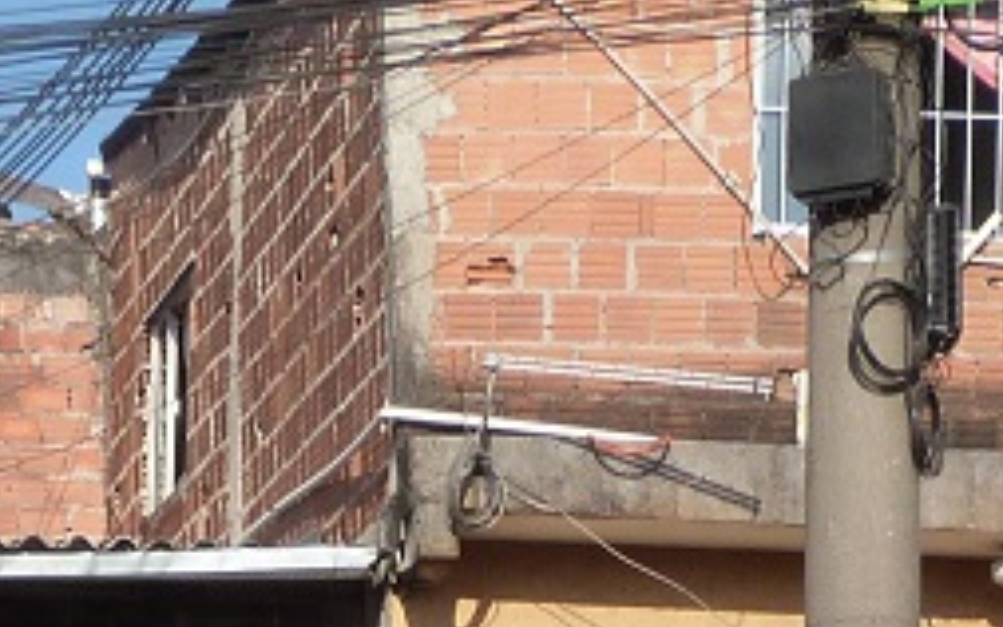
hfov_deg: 9.4
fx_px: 6094
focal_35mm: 223
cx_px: 95
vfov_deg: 5.5
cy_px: 1857
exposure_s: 1/320
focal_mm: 7.4
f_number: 5.6
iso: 125
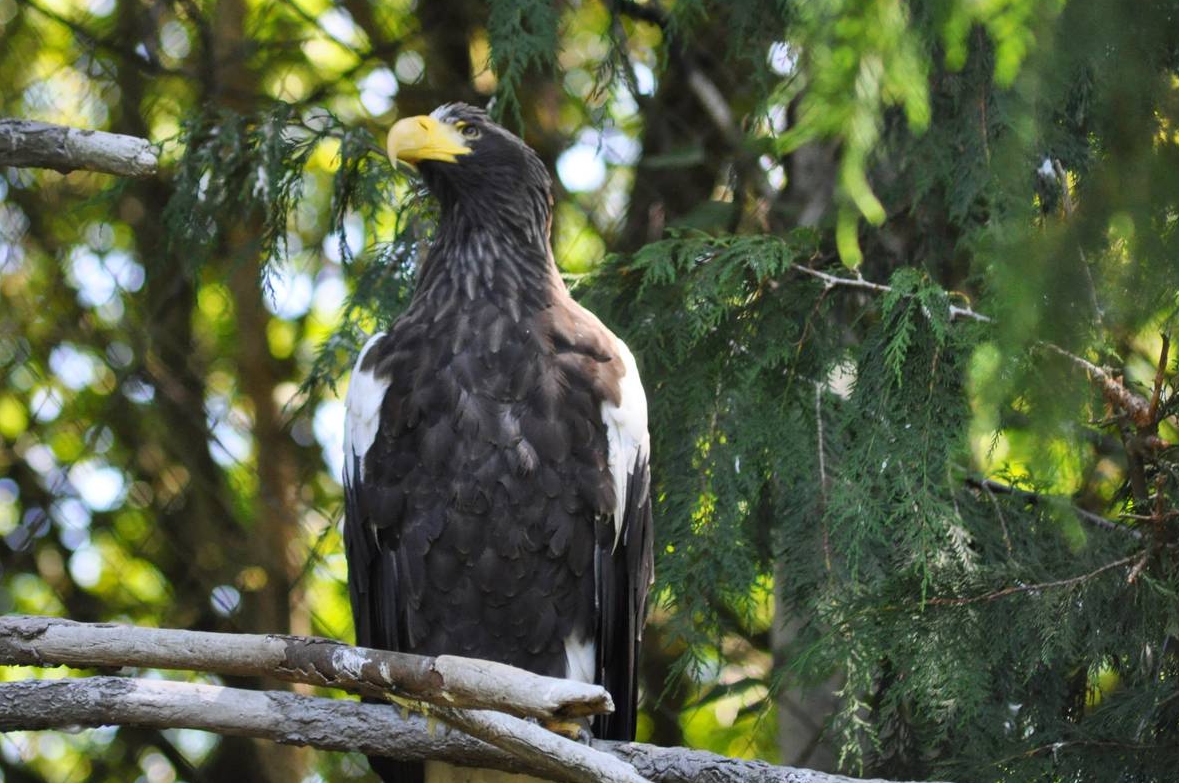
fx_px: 11317
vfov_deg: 4.0
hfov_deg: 6.0
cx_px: 543
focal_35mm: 346
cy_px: 358
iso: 1250
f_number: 4.5
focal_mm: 170
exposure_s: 1/500
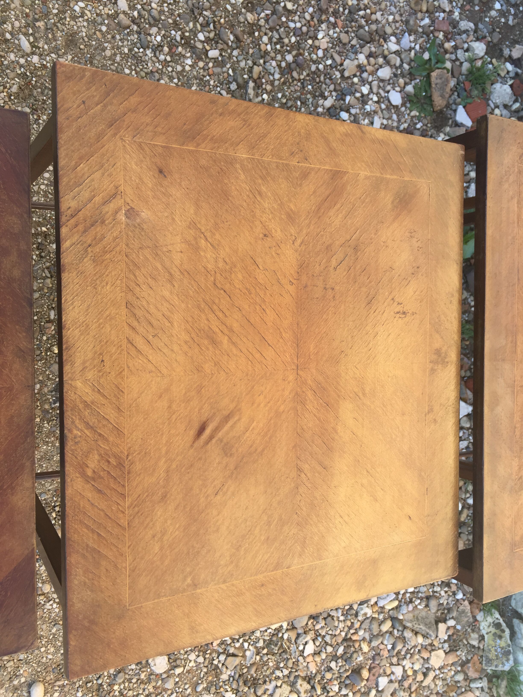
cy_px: 348
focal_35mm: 29
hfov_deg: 48.2
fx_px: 584
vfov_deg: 61.7
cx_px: 262
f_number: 2.2
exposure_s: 1/205
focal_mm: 4.15
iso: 32
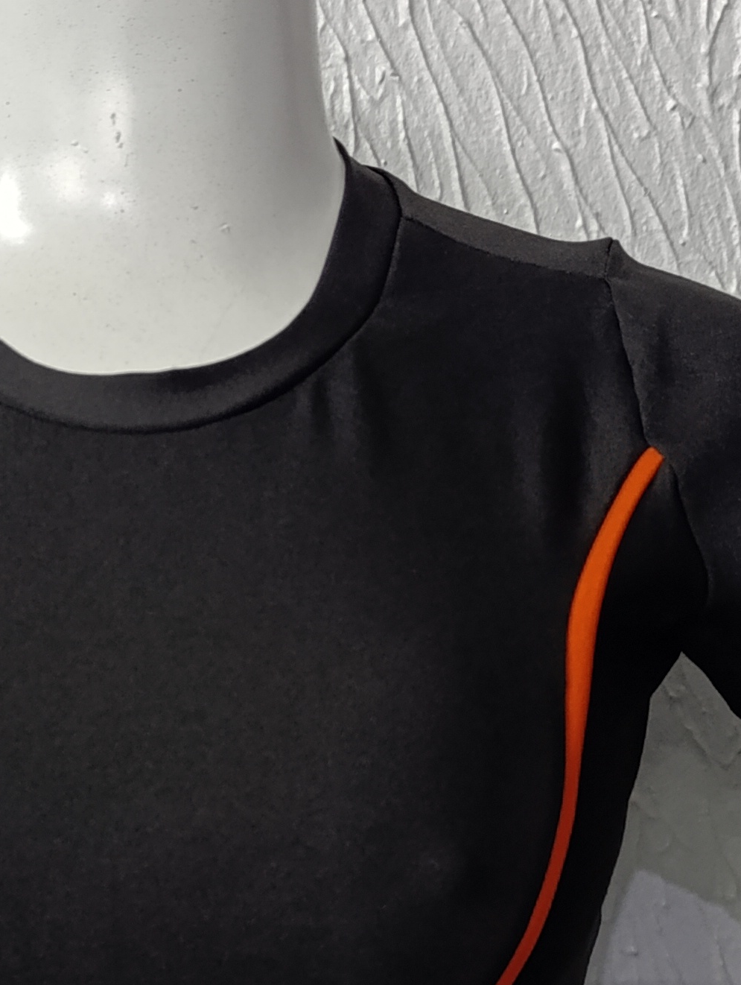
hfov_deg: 20.4
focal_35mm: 71
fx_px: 2022
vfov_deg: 27.1
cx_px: 106
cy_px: 721
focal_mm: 6.14
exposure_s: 1/40
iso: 1000
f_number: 1.6
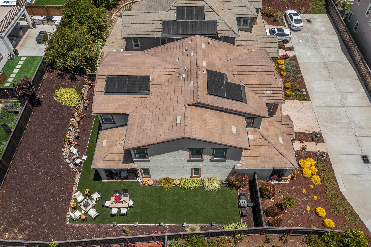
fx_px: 288
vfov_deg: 46.4
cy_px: 124
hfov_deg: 65.5
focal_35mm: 28
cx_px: 186
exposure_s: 1/500
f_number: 6.3
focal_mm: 10.26
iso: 100
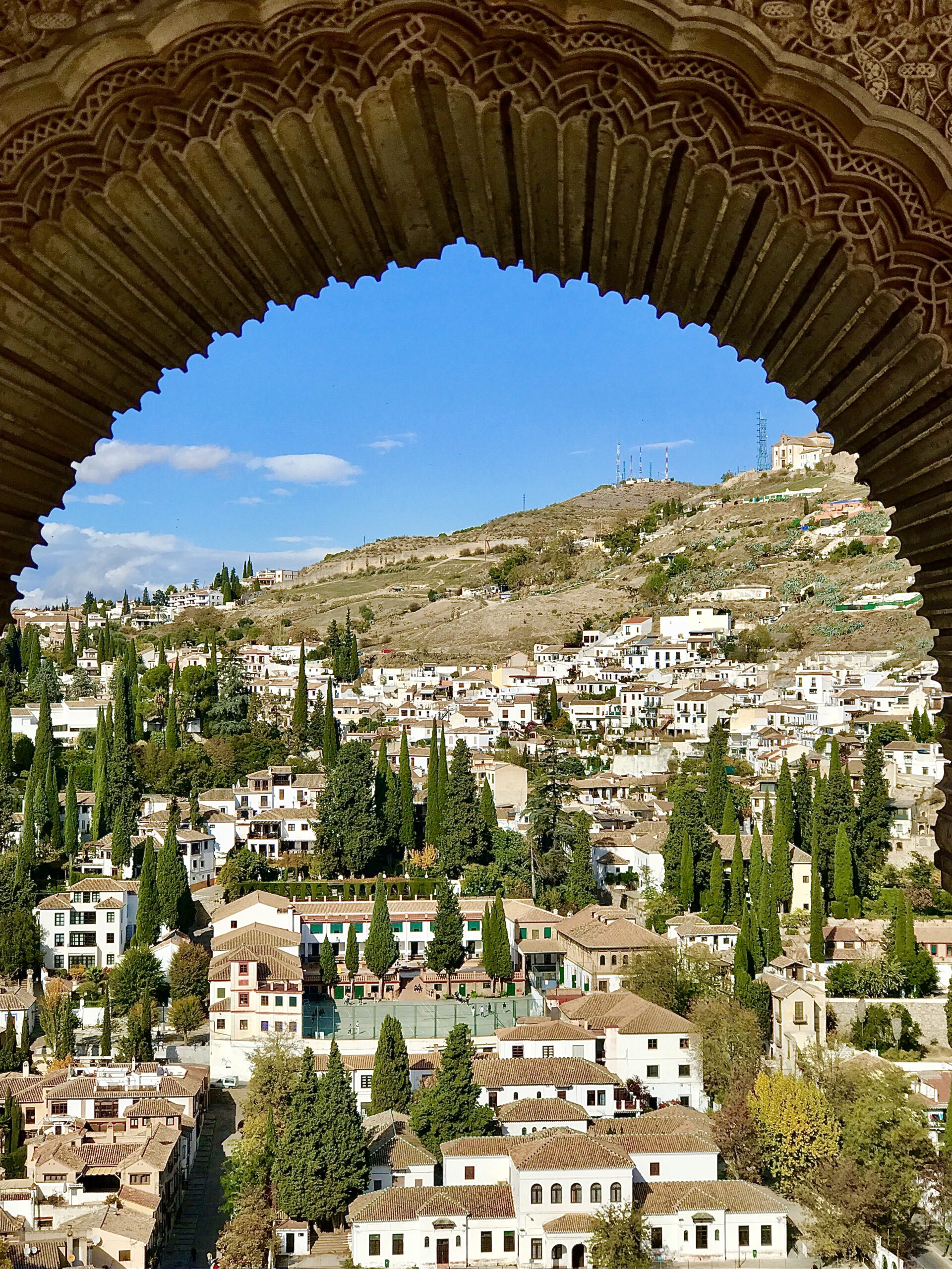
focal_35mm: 57
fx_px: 2090
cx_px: 476
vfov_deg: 33.8
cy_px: 634
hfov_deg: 25.7
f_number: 2.8
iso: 20
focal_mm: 6.6
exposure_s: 1/1312
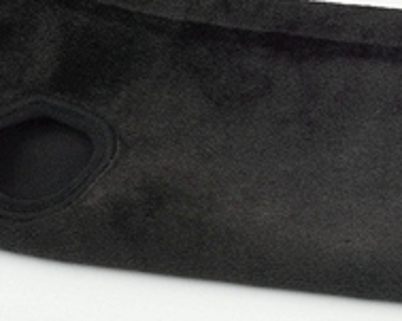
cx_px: 530
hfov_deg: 10.2
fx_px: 2212
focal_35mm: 186
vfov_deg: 8.3
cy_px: -9
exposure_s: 1/125
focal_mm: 50
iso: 100
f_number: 9
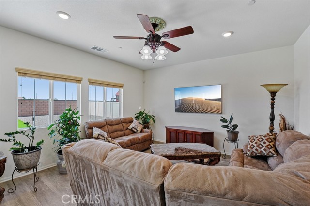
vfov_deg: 76.9
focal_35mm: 15
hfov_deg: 100.0
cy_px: 103
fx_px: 130
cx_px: 155
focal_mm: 15.1
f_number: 8
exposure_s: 1/30
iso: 160
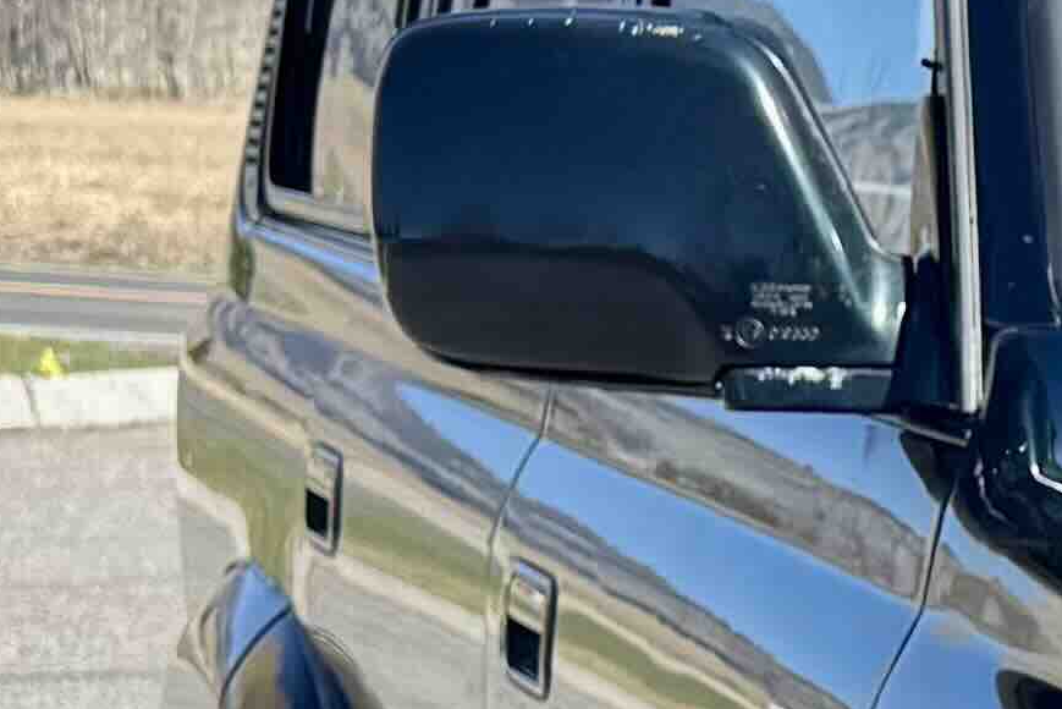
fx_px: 4839
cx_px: 2973
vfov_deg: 7.8
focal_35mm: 164
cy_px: 1649
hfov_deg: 10.0
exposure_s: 1/1524
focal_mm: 6.76
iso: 80
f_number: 1.78
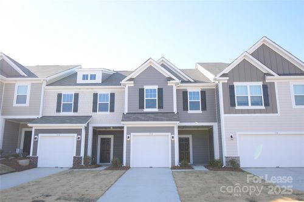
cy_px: 101
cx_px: 152
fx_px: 241
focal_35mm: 28
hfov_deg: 64.6
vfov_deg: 45.6
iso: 250
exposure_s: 1/250
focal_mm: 19
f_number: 5.6
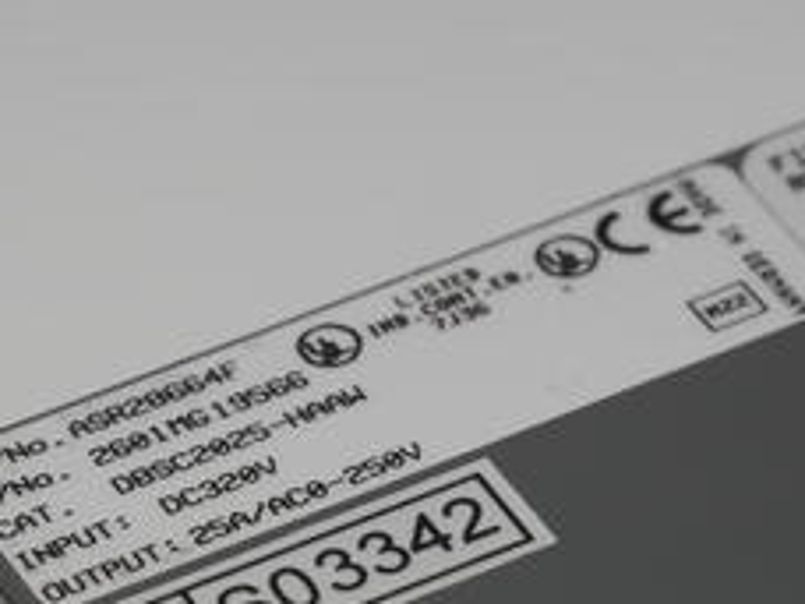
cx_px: 565
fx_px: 7907
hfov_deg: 5.8
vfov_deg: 4.4
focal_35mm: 340
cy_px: 463
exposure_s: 1/50
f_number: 7.1
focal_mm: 97
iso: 400
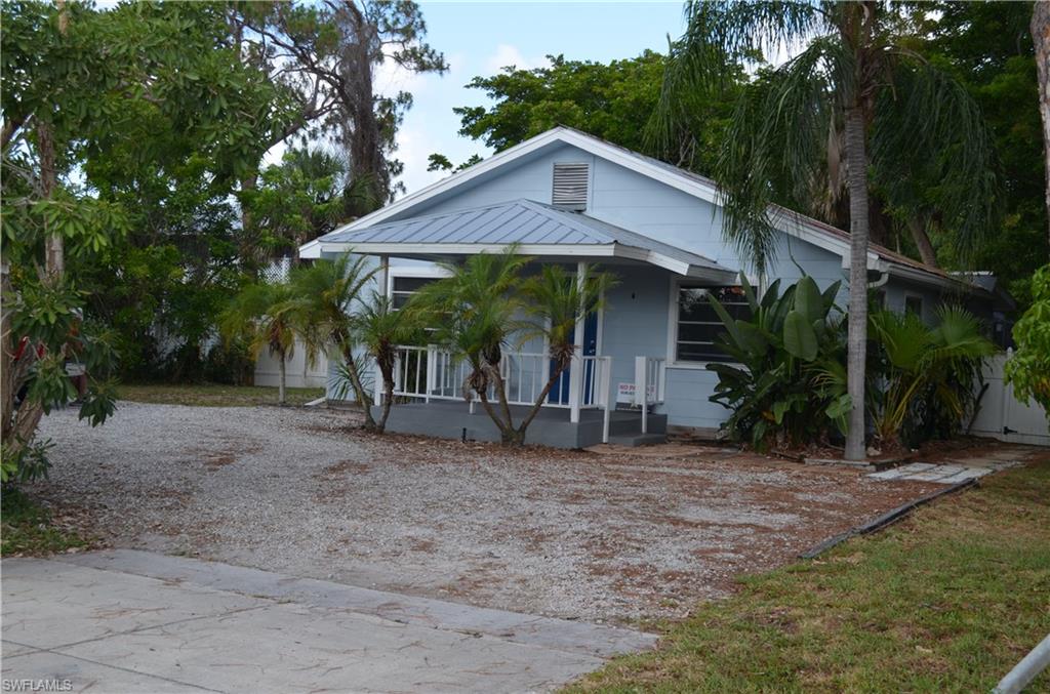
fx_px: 1309
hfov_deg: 43.7
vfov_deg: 29.7
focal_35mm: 45
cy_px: 347
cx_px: 525
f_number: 7.1
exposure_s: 1/200
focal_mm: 30
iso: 200
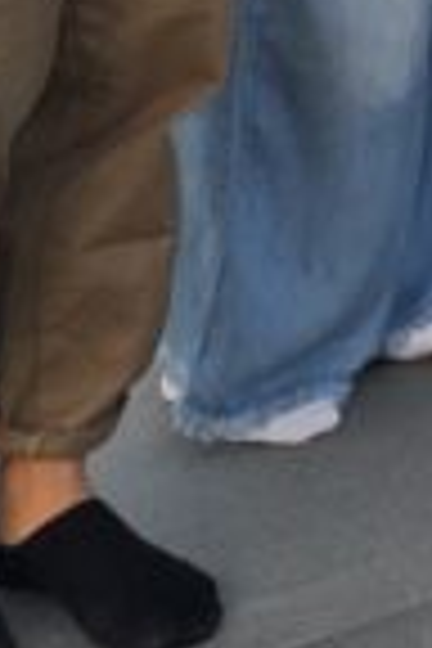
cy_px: -945
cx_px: 1863
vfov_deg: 10.0
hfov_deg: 6.1
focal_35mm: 179
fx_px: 3222
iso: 80
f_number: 1.8
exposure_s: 1/715
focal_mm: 5.4
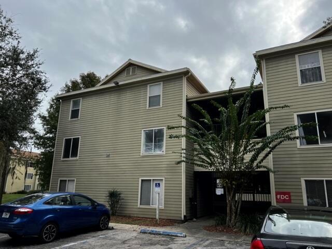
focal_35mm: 26
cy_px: 124
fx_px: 249
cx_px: 166
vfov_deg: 53.1
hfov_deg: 67.3
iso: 50
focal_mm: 5.7
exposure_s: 1/5076
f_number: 1.5
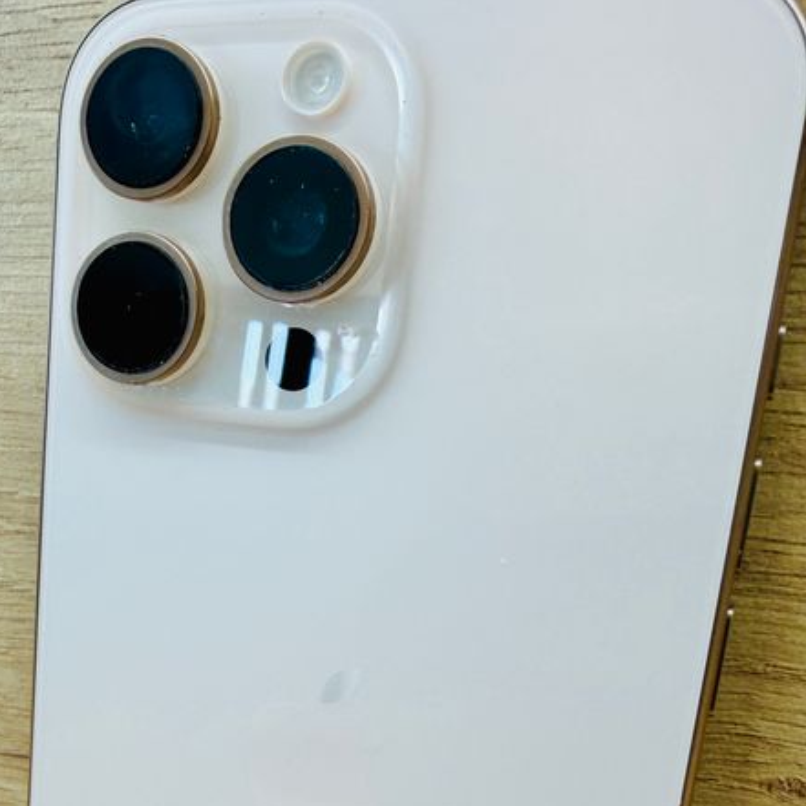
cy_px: 690
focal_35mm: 41
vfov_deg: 38.7
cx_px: 223
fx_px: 1080
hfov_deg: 40.0
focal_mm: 2.22
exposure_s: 1/100
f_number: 2.2
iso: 100
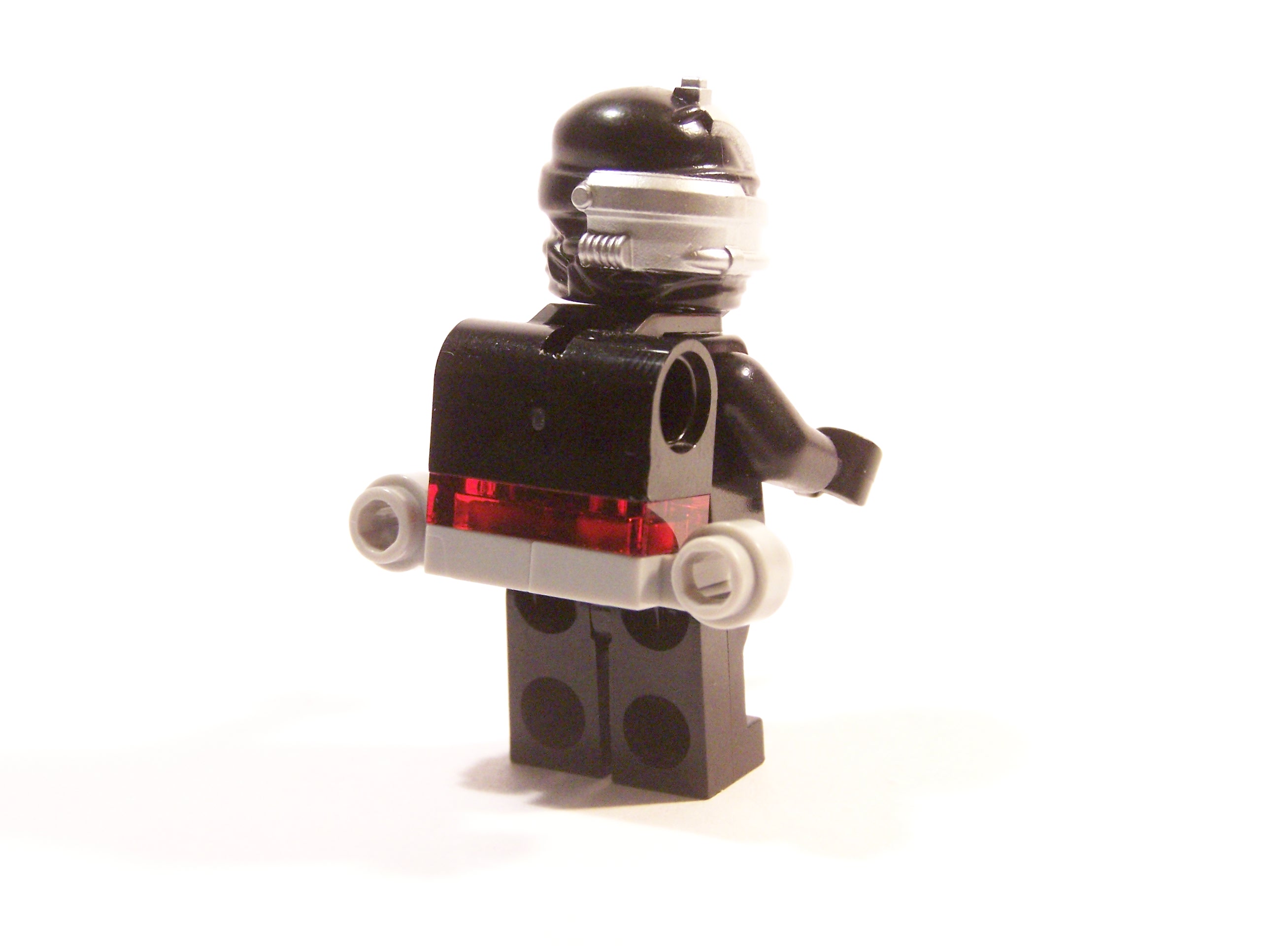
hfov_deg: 28.2
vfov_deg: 21.3
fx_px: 2529
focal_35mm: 69
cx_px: 634
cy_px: 476
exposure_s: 1/30
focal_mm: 11.5
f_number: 3.6
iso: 400
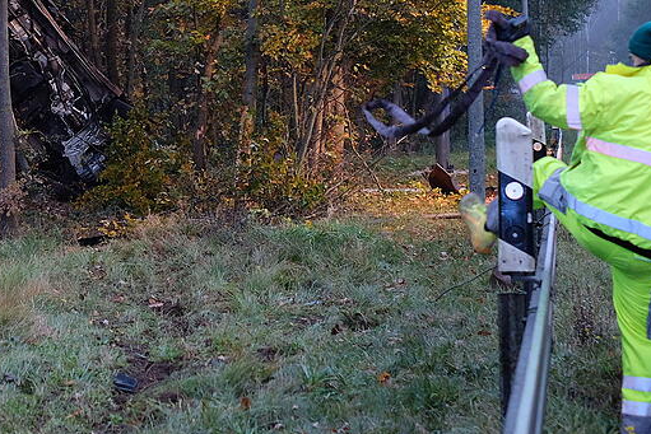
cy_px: 61
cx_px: 62
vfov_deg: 12.2
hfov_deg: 18.0
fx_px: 2026
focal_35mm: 112
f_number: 2.8
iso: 1250
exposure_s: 1/160
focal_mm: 35
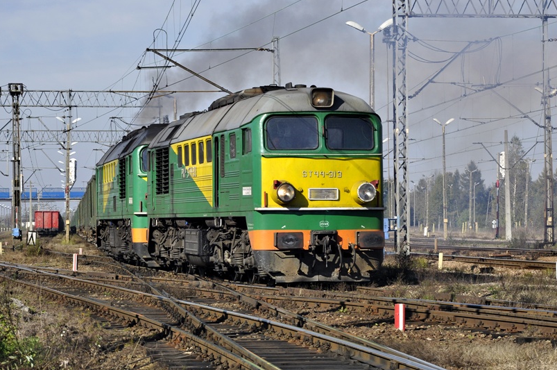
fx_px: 1971
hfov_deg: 16.1
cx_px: 295
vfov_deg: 10.7
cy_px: 173
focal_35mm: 128
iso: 200
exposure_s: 1/400
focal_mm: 75
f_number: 10
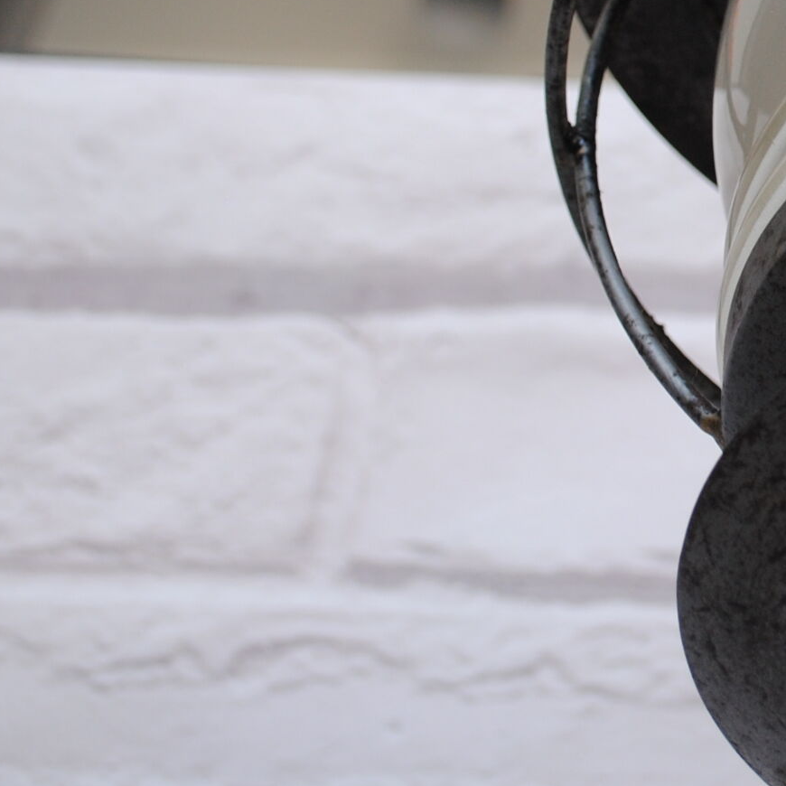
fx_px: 3057
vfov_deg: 14.5
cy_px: 98
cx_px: 1011
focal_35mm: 119
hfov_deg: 14.1
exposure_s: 1/100
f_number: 5
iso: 200
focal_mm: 28
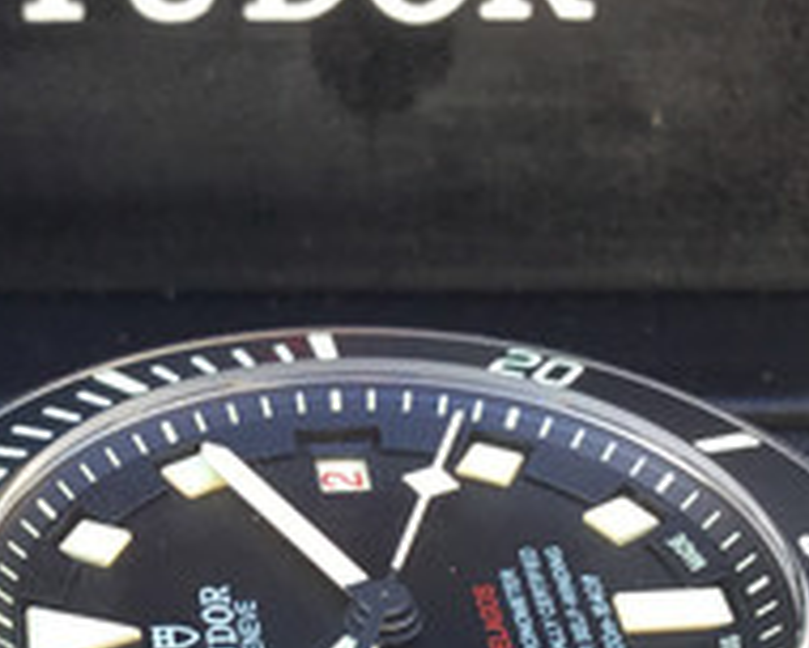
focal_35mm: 102
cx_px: 175
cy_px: 601
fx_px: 2442
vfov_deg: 14.9
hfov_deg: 18.7
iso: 32
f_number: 2.4
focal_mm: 3.3
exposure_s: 1/60
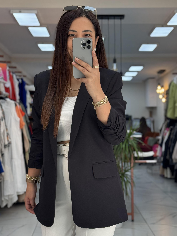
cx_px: 88
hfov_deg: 24.8
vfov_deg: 32.6
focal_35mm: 59
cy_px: 137
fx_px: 402
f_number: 1.78
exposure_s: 1/100
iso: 64
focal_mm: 6.76
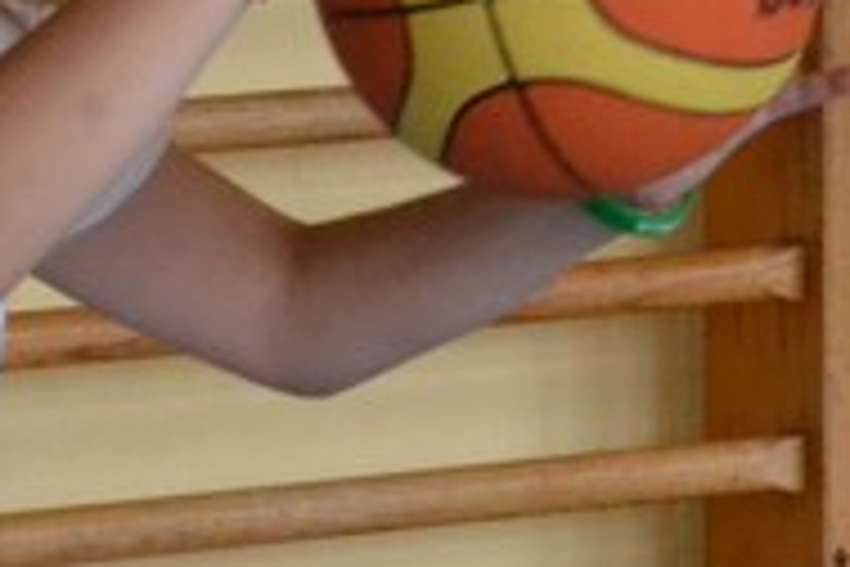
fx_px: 9963
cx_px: 571
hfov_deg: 4.9
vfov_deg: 3.3
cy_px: 434
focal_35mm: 422
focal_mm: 52
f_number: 5.6
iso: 3200
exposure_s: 1/400
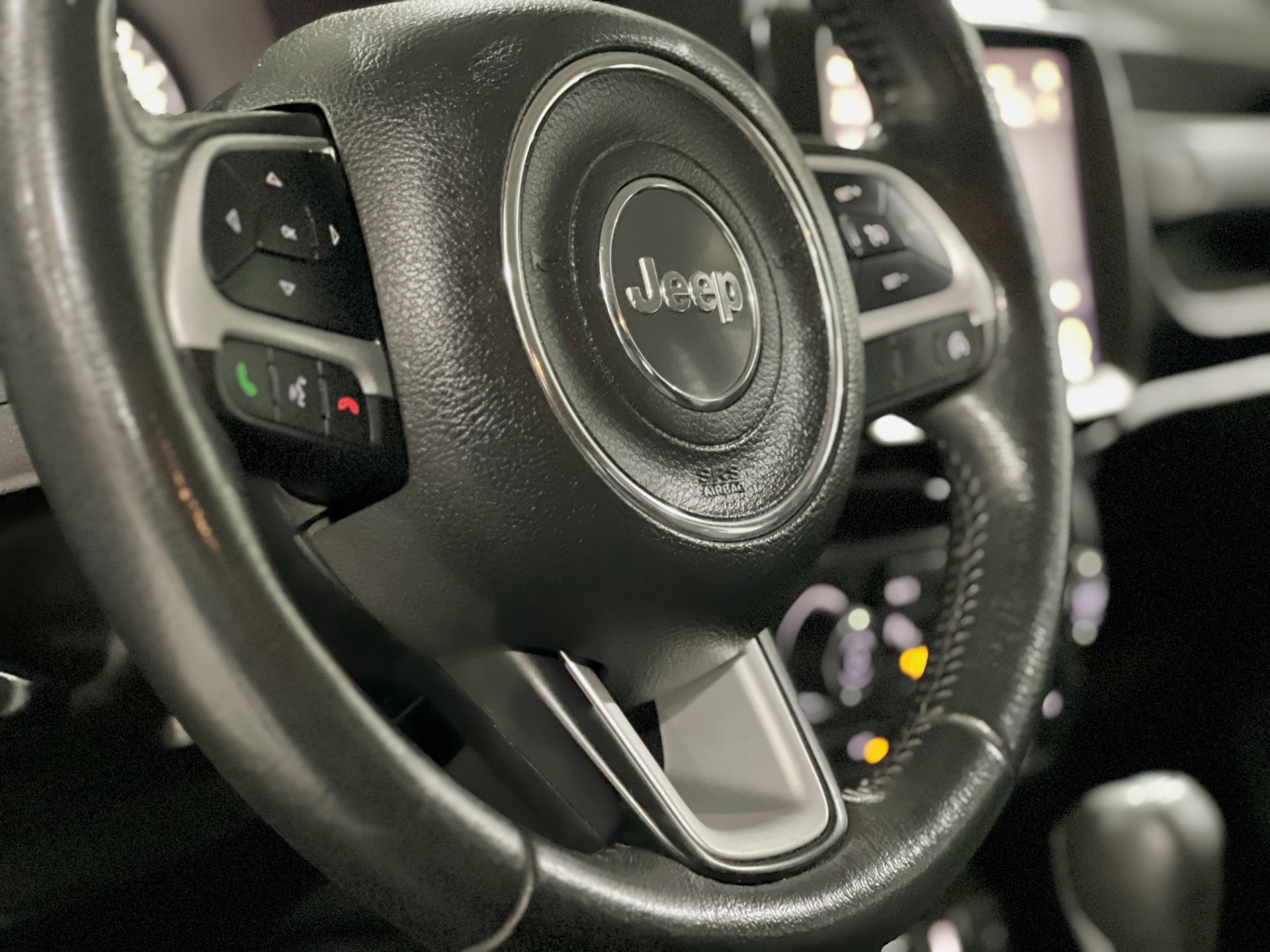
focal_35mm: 77
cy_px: 476
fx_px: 2825
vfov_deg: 19.1
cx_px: 635
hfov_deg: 25.3
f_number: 2.8
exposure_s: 1/15
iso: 1250
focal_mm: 9
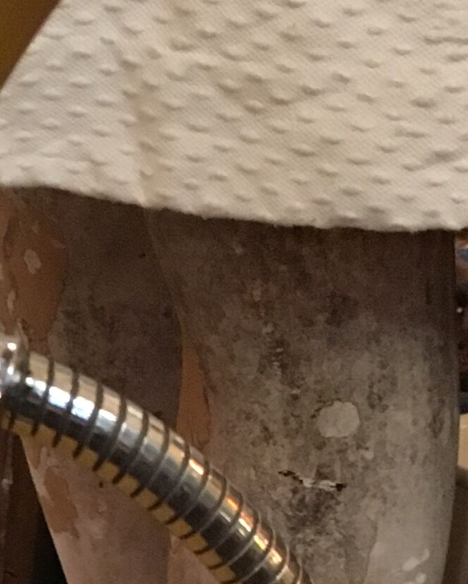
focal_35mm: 138
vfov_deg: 12.8
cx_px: -108
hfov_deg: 11.0
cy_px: 1006
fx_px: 2388
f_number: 2.2
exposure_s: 1/17
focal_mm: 4.15
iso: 200
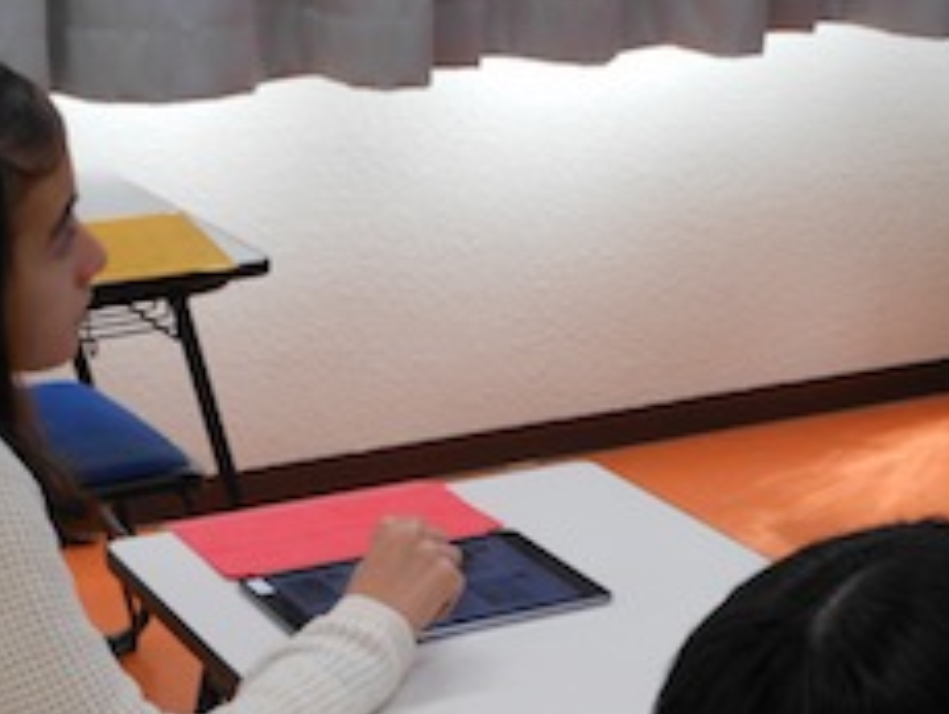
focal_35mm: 90
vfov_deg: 16.2
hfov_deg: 21.7
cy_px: 671
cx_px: 338
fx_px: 2470
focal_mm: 8.1
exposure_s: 1/30
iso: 160
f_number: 4.6
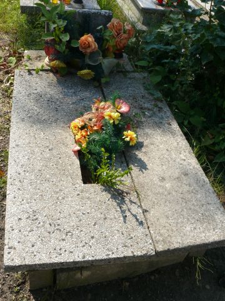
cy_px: 150
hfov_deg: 40.7
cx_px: 112
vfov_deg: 52.6
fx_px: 303
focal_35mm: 35
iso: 100
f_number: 5.6
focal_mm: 7.4
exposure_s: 1/250
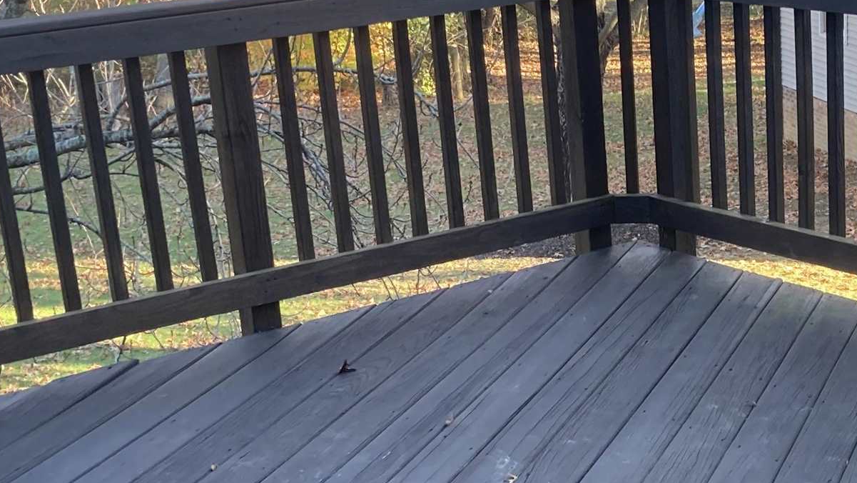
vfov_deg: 15.4
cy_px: 382
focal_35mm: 78
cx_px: 656
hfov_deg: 26.8
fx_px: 1773
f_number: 1.8
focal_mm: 3.99
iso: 40
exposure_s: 1/121
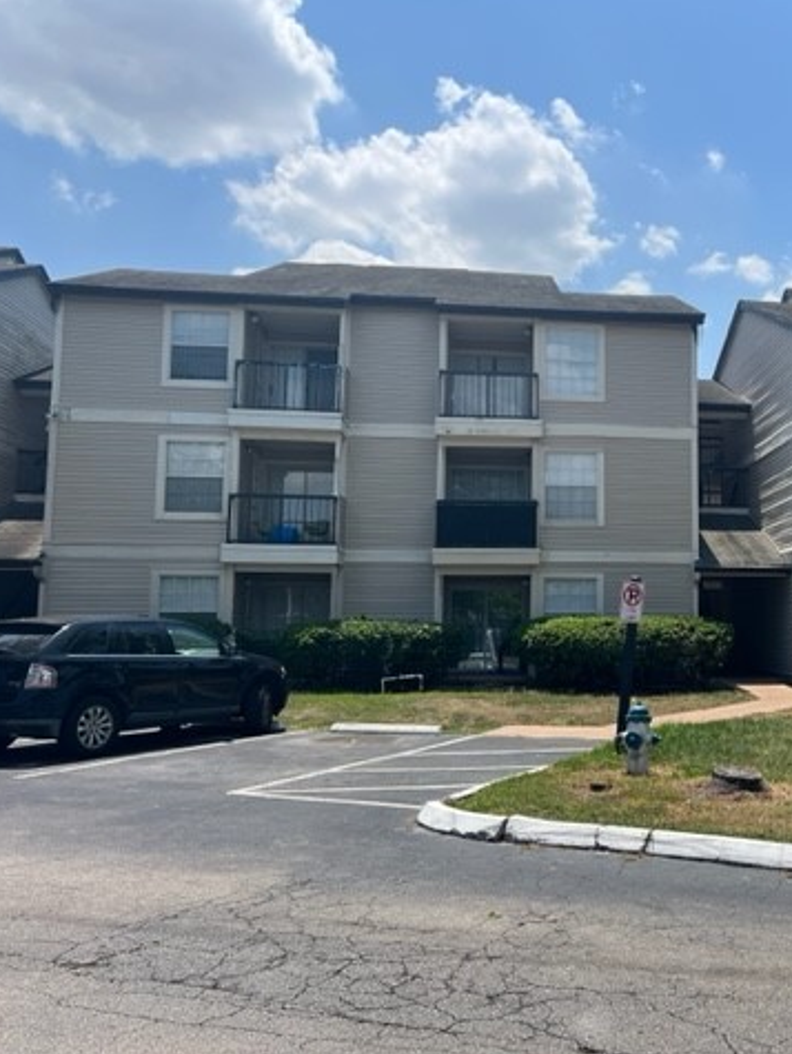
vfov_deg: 52.6
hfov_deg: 39.2
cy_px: 524
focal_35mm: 35
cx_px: 628
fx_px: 1066
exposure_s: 1/4630
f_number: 1.5
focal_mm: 5.7
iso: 50
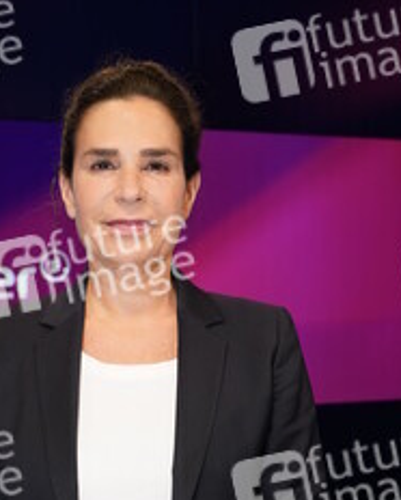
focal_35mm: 76
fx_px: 1126
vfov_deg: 24.8
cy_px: 375
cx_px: 148
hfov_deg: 20.2
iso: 2000
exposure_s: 1/160
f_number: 5
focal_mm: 47
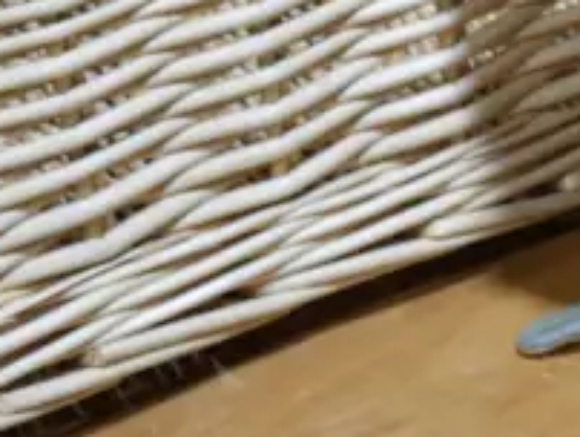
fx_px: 2382
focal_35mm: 142
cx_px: 1404
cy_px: -116
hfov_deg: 11.4
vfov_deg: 10.3
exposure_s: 1/60
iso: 320
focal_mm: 14
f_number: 3.5
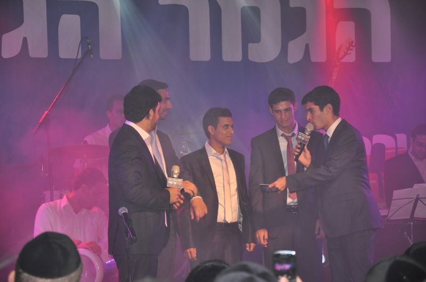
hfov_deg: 15.2
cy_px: 141
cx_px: 213
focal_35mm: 135
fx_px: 1595
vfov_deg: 10.1
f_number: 6.3
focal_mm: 90
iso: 200
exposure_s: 1/100
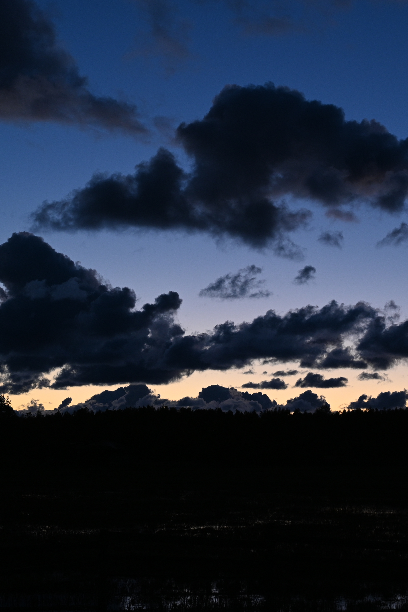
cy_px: 303
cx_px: 286
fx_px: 1190
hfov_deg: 19.4
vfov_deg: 28.8
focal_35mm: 70
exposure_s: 1/100
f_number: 4
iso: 560
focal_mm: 46
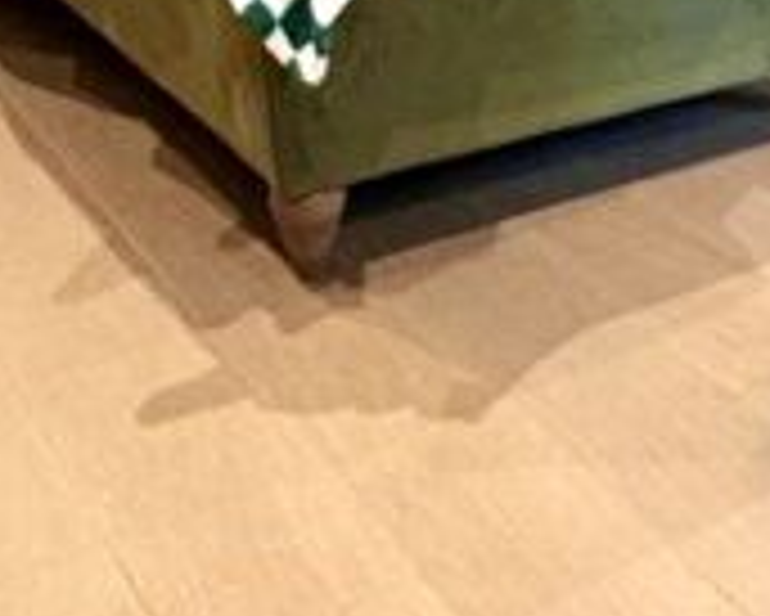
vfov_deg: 21.2
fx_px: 1277
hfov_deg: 33.4
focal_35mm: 56
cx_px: 491
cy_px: -398
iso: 250
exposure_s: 1/50
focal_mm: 2.22
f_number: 2.2
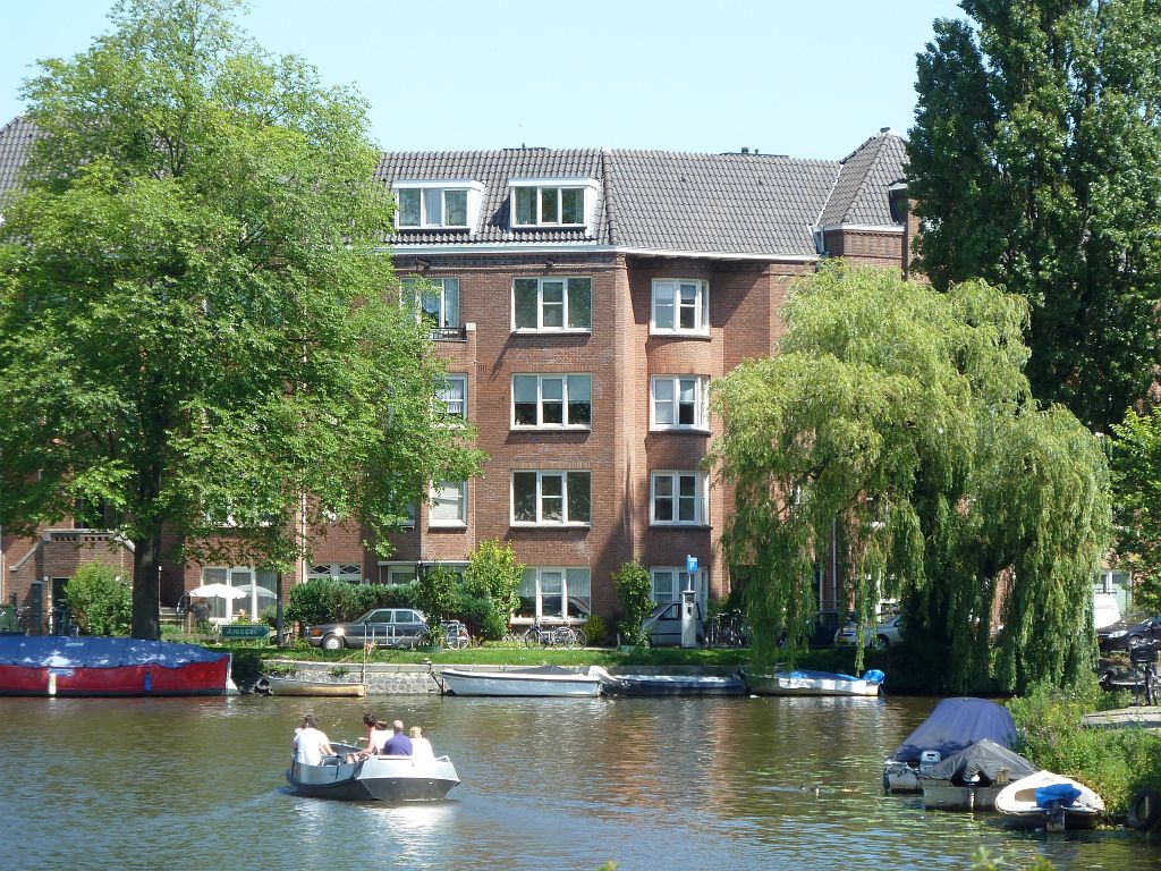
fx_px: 4930
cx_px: 580
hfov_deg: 13.4
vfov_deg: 10.1
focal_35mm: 147
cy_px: 436
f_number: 4.5
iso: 80
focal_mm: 24.1
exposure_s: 1/200
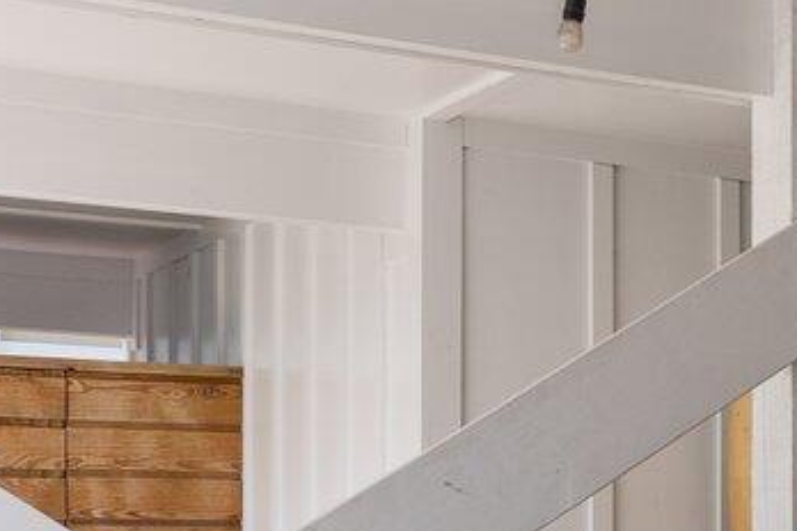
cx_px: 1289
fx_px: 2214
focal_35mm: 100
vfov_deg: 13.4
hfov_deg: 17.7
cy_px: 608
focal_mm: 17
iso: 160
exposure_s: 1/100
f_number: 7.1
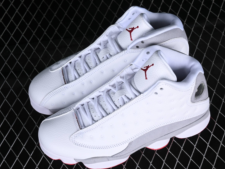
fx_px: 533
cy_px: 85
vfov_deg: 18.0
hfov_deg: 23.8
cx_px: 120
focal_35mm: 82
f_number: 8
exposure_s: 1/100
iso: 160
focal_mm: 50
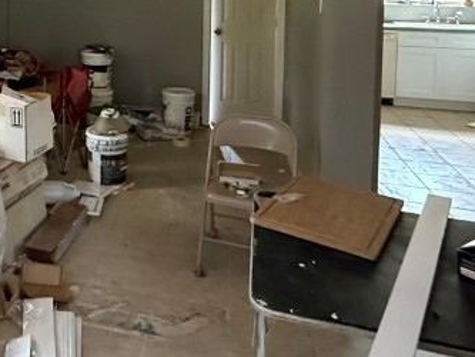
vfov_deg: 31.0
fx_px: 590
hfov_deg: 40.2
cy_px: -7
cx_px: 37
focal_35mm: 43
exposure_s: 1/59
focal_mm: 2.22
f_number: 2.2
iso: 1600
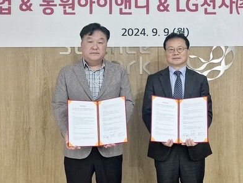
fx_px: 246
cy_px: 87
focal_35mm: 35
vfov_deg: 40.7
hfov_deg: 52.6
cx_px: 122
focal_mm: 5.4
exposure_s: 1/120
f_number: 1.8
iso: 1000
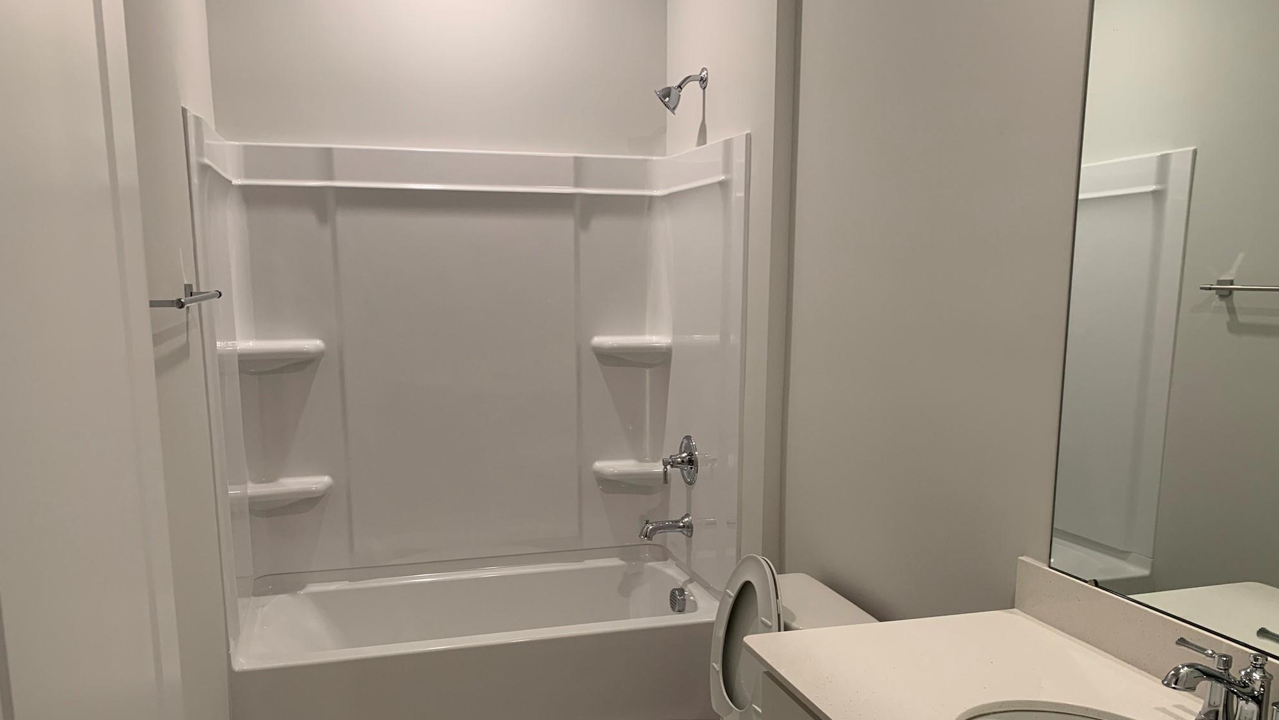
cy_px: 473
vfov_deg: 39.8
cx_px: 625
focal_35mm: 29
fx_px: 984
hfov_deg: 66.1
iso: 64
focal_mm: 4.25
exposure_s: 1/60
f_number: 1.8
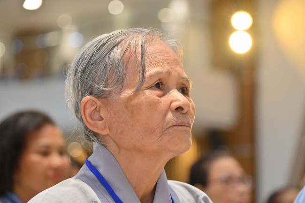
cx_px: 152
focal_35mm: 120
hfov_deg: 17.1
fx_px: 1016
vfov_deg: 11.4
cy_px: 102
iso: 1250
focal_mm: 120
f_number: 4.5
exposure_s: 1/160
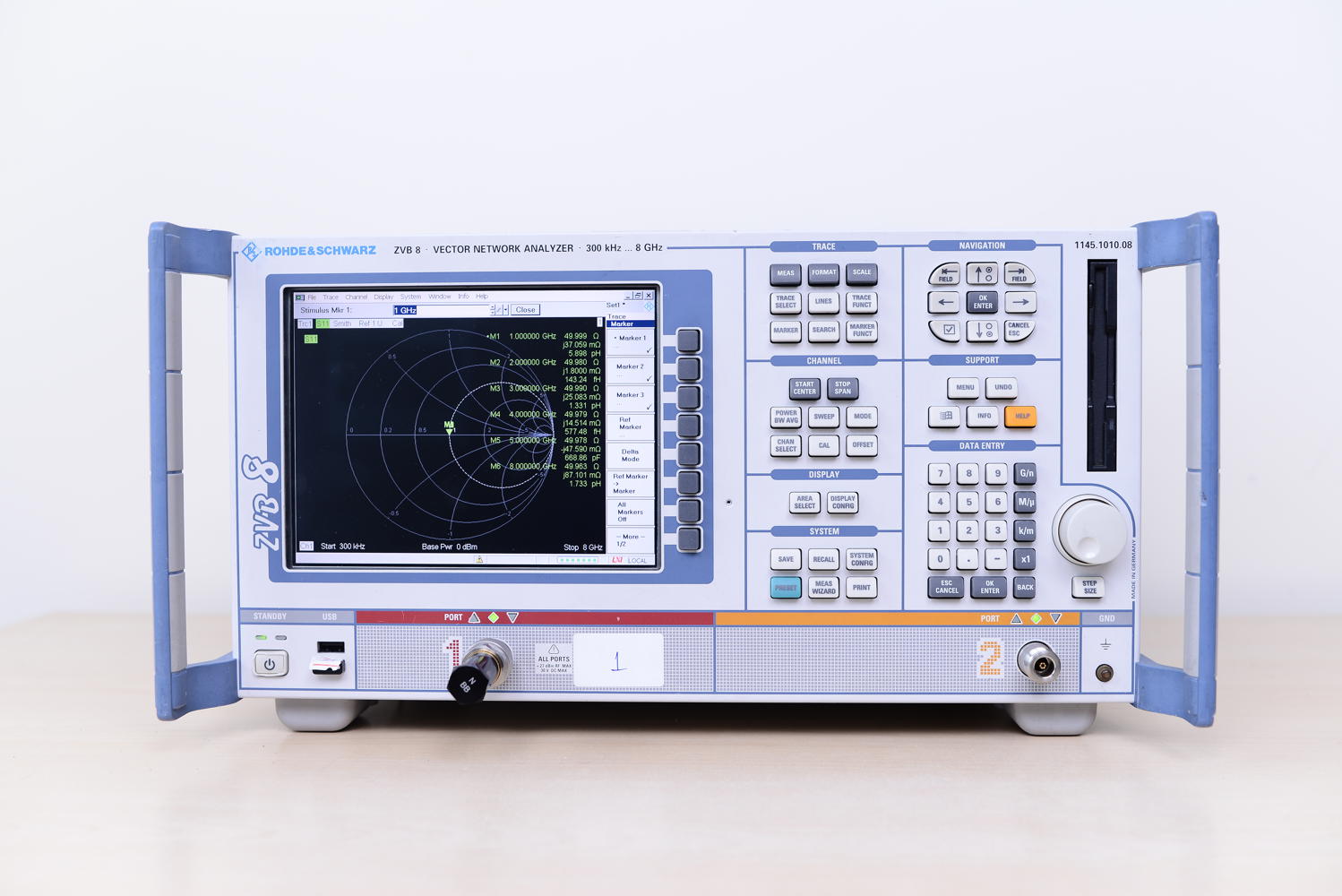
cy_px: 448
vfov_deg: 37.9
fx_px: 1305
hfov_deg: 54.4
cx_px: 671
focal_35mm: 35
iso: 200
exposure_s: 1/50
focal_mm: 35
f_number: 4
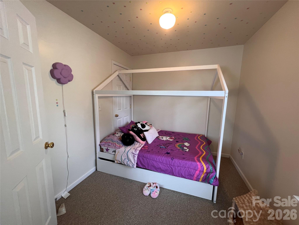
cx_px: 150
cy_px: 112
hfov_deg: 106.2
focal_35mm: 13
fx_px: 112
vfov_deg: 89.9
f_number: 1.8
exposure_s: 1/120
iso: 160
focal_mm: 1.57
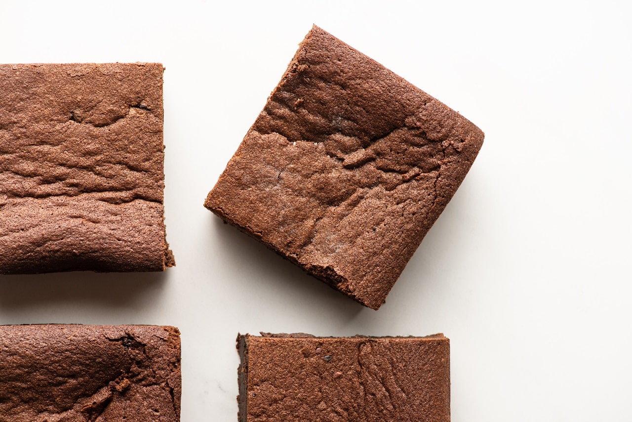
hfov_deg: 19.5
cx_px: 316
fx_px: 1844
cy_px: 211
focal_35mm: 105
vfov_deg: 13.0
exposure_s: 1/160
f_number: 9
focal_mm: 105
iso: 250
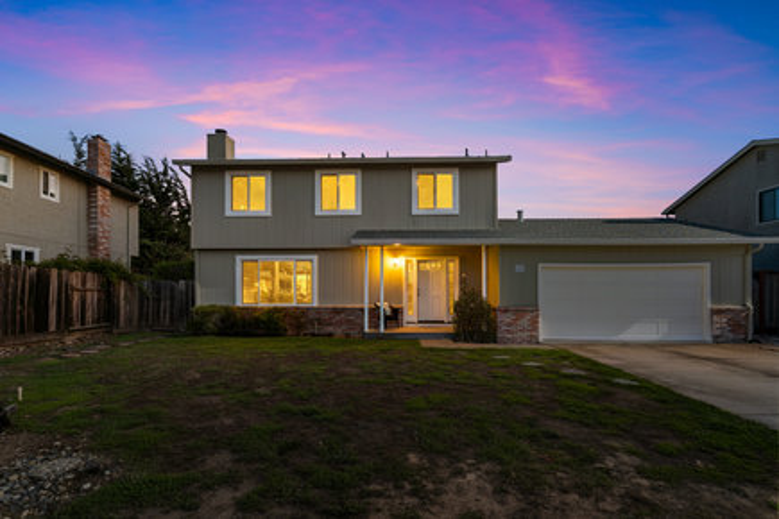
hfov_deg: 96.7
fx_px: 346
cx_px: 390
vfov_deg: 73.7
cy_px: 260
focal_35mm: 16
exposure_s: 1/1000
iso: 400
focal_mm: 16
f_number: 9
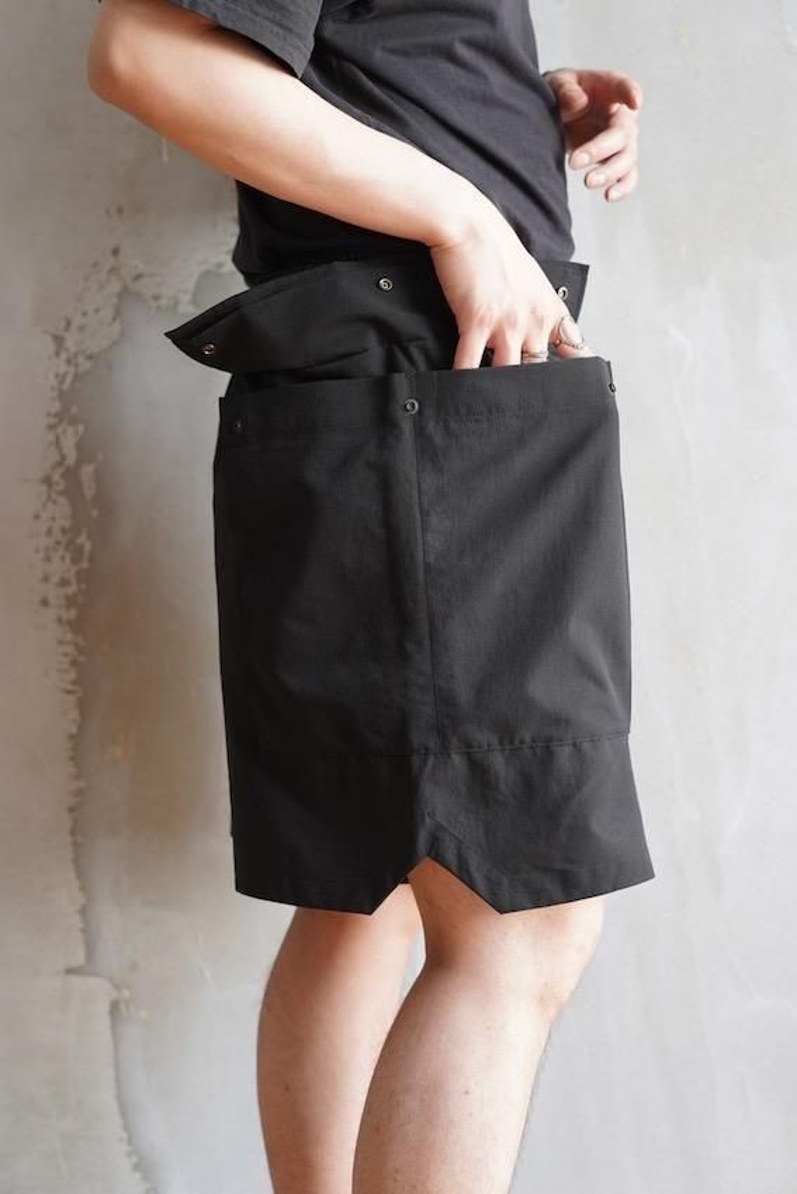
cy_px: 597
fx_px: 1660
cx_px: 398
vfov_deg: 39.6
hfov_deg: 27.0
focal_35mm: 50
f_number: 3.5
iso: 1000
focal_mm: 50
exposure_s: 1/125
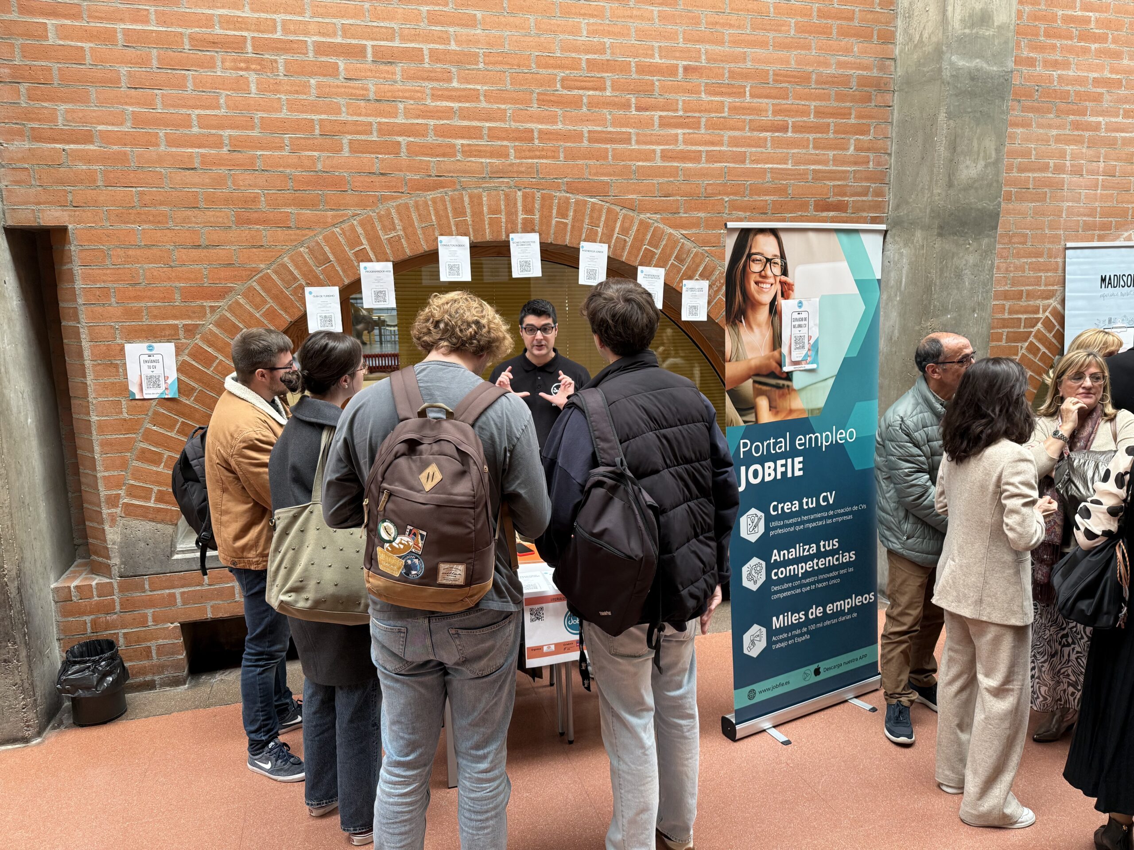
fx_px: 786
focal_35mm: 24
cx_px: 567
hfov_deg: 71.6
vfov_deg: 56.8
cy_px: 425
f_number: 1.78
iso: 200
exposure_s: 1/121
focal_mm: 6.76
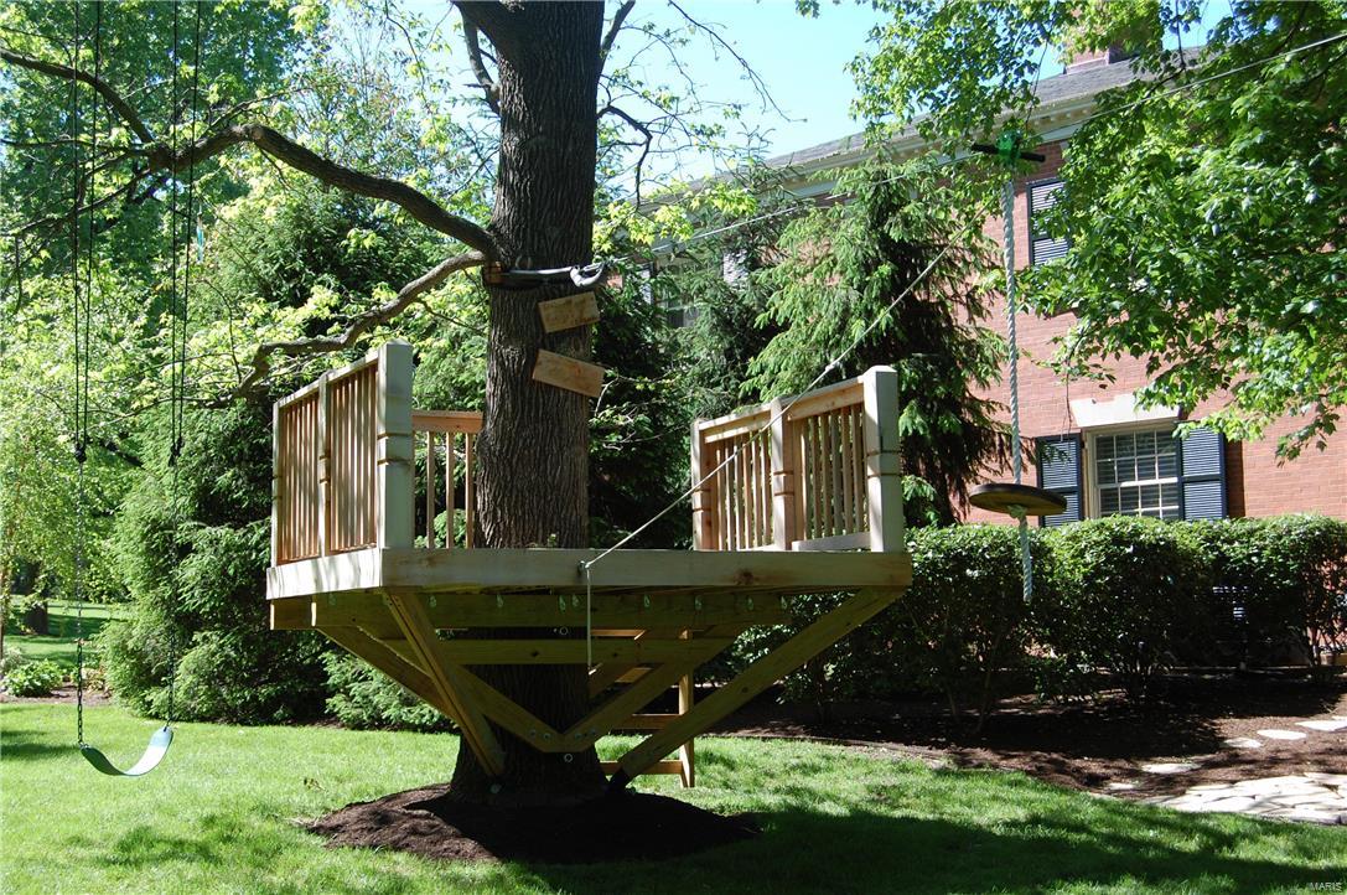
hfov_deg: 38.9
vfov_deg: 26.4
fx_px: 1906
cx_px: 674
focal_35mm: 51
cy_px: 448
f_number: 6.3
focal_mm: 34
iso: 200
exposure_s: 1/160
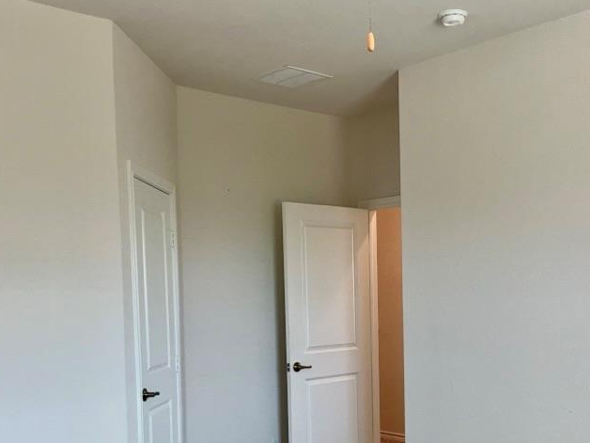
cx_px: 349
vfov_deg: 32.2
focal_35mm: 44
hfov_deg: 42.8
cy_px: 340
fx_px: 750
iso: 32
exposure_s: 1/60
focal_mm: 3
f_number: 1.8
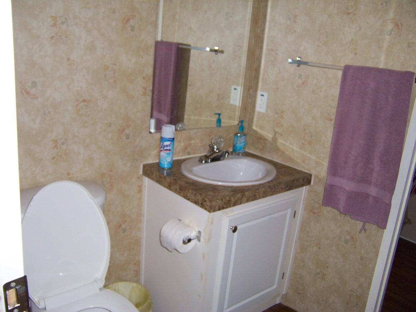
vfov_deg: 42.9
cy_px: 156
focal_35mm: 33
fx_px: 397
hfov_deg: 55.4
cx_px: 208
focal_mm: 5.5
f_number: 2.8
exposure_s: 1/60
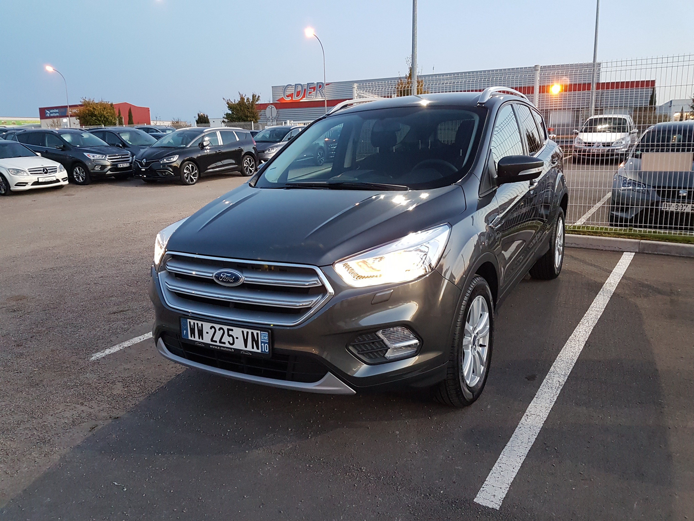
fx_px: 521
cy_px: 260
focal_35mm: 26
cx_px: 347
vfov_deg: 53.1
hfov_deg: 67.3
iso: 250
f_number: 1.7
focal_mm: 4.2
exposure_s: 1/20
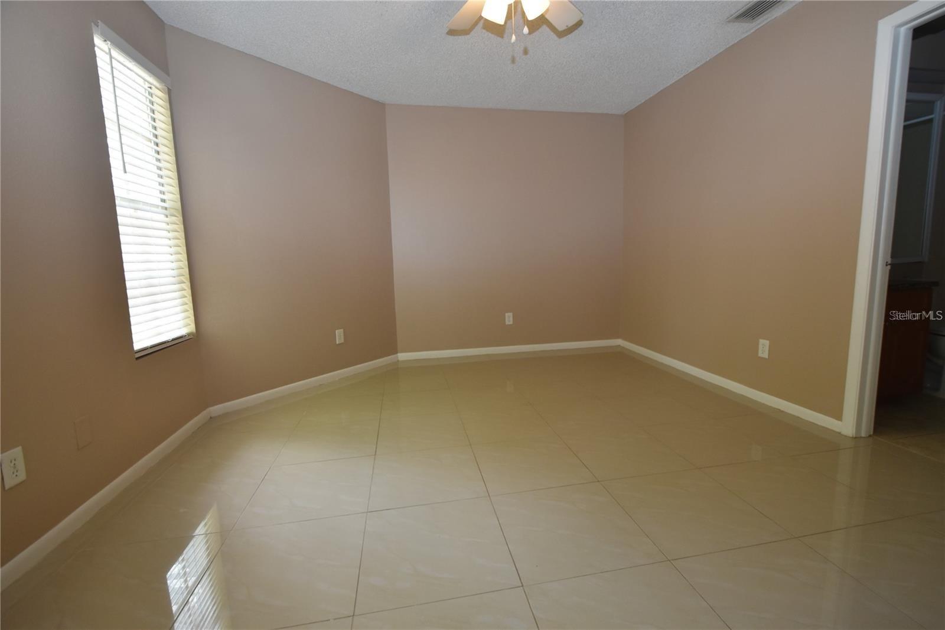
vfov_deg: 77.3
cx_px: 472
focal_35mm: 15
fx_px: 394
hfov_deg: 100.4
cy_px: 315
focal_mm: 10
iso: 800
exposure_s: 1/60
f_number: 4
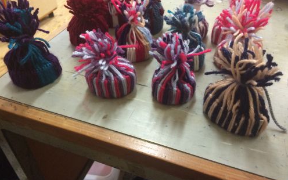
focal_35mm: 31
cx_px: 143
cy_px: 80
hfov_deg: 61.2
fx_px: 243
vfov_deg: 40.5
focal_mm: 4.15
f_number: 2.2
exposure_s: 1/33
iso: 320
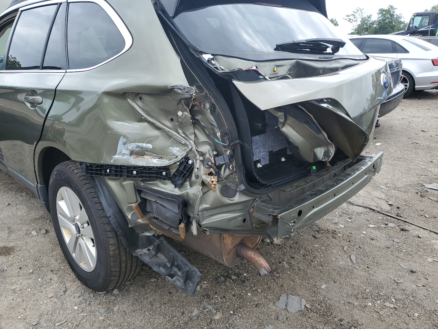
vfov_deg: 53.1
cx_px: 219
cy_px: 164
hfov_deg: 67.3
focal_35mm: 26
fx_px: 329
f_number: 1.5
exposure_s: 1/1000
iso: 50
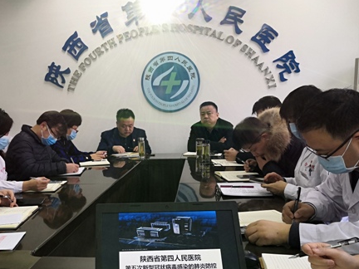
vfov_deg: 35.7
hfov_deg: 46.5
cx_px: 145
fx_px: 415
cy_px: 176
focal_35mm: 40
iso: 200
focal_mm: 3.95
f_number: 1.8
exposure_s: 1/50
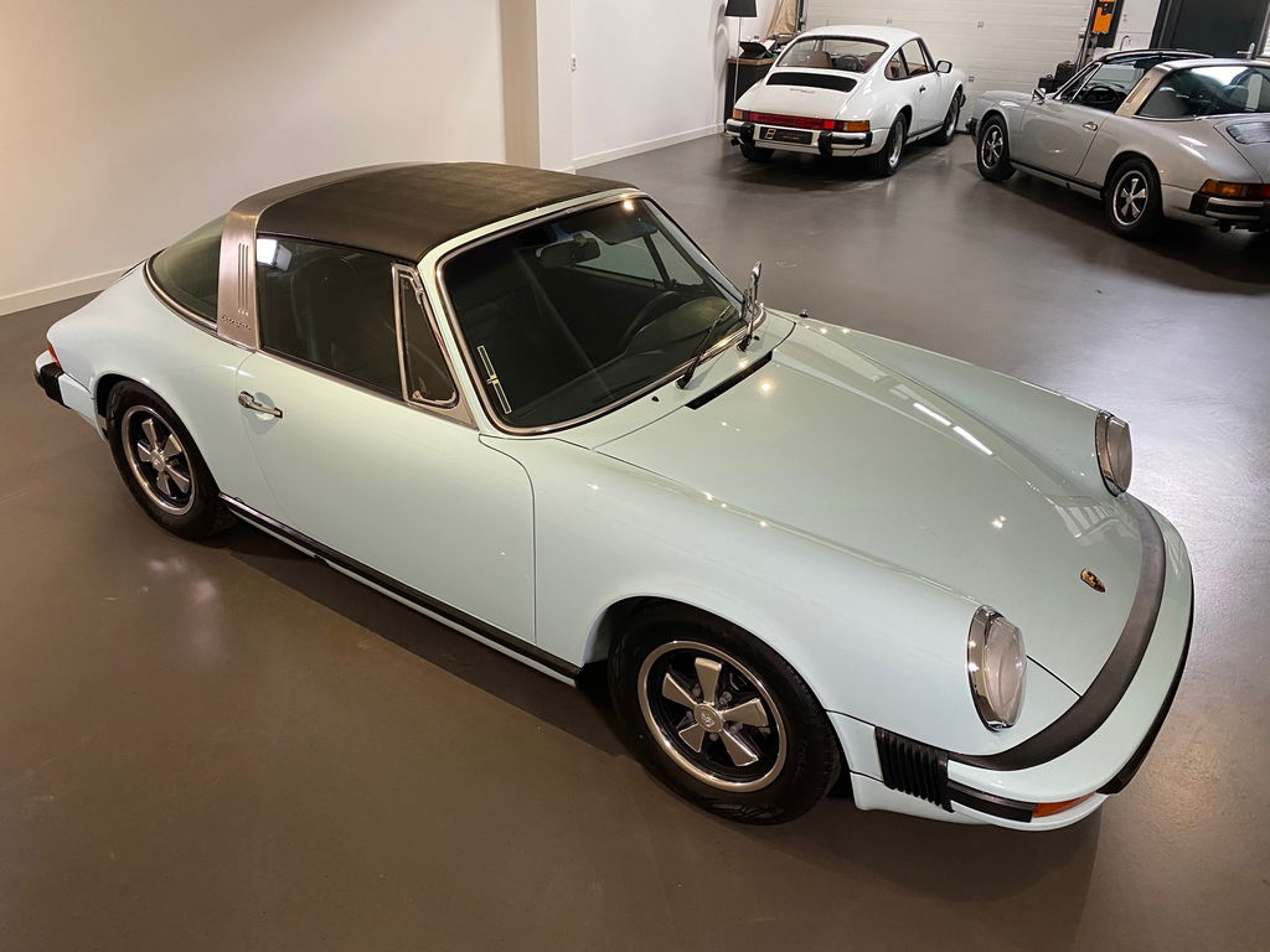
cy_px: 476
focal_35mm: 26
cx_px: 635
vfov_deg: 53.1
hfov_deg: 67.3
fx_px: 954
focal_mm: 4.25
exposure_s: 1/60
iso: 200
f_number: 1.8
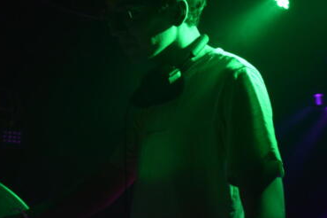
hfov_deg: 29.2
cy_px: 77
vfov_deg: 19.6
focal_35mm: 69
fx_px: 626
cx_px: 199
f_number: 4.5
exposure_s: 1/60
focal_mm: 34
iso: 1600
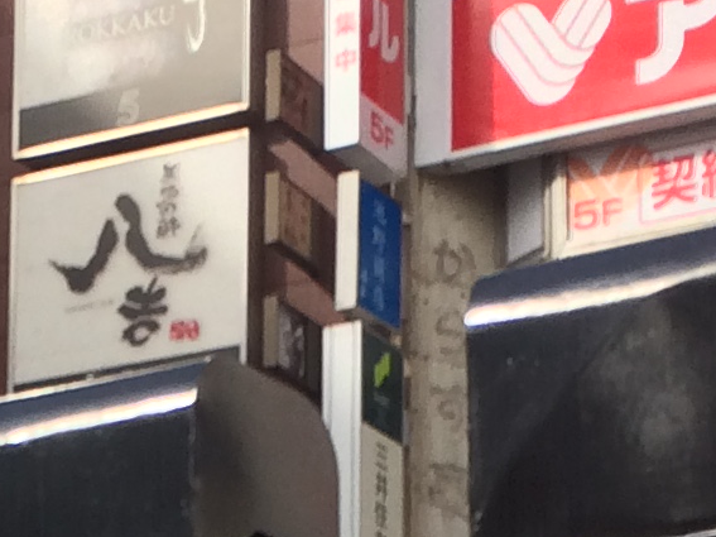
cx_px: 201
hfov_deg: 11.8
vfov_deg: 8.6
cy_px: 927
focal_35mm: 167
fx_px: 3454
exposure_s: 1/1414
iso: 32
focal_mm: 4.15
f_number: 2.2
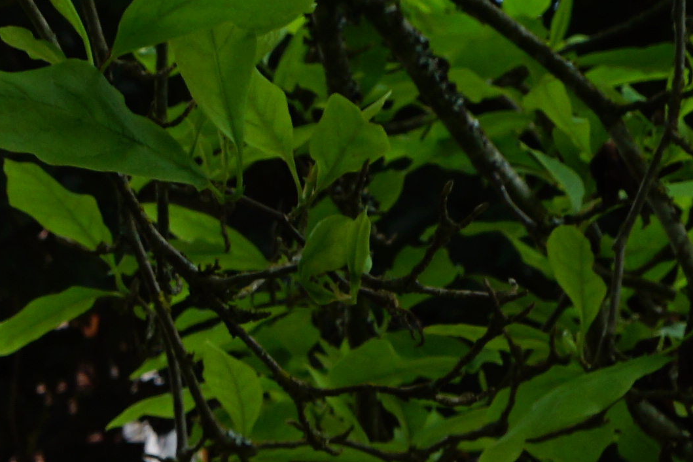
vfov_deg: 8.7
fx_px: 2945
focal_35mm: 153
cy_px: 730
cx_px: -936
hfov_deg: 11.3
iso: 100
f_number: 6.3
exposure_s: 1/100
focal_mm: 18
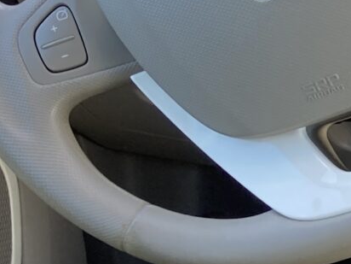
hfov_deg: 10.1
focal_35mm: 174
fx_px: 1764
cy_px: 215
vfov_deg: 8.5
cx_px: 803
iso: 32
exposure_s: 1/121
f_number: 1.8
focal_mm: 3.99
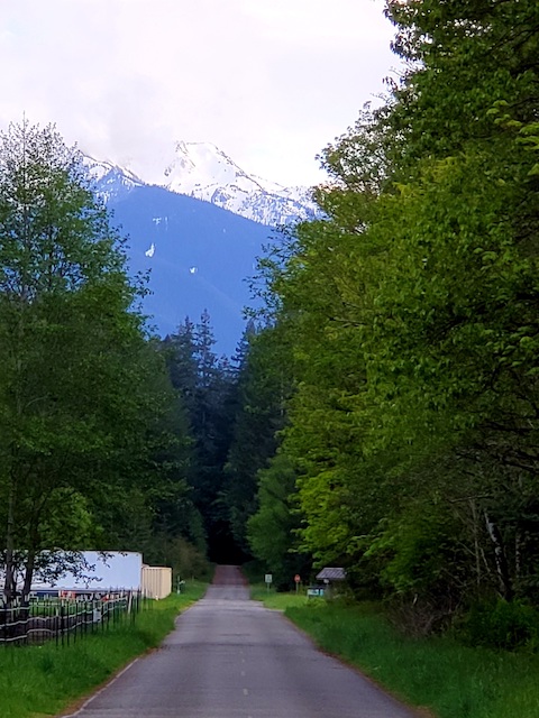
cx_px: 270
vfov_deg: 36.8
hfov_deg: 28.0
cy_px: 359
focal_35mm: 52
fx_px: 1080
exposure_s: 1/101
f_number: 2.4
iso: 50
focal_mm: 6
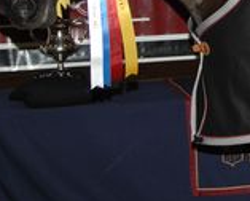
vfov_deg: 10.1
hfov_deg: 12.4
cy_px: -77
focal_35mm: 149
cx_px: 342
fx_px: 1104
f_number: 4
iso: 200
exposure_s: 1/125
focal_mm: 26
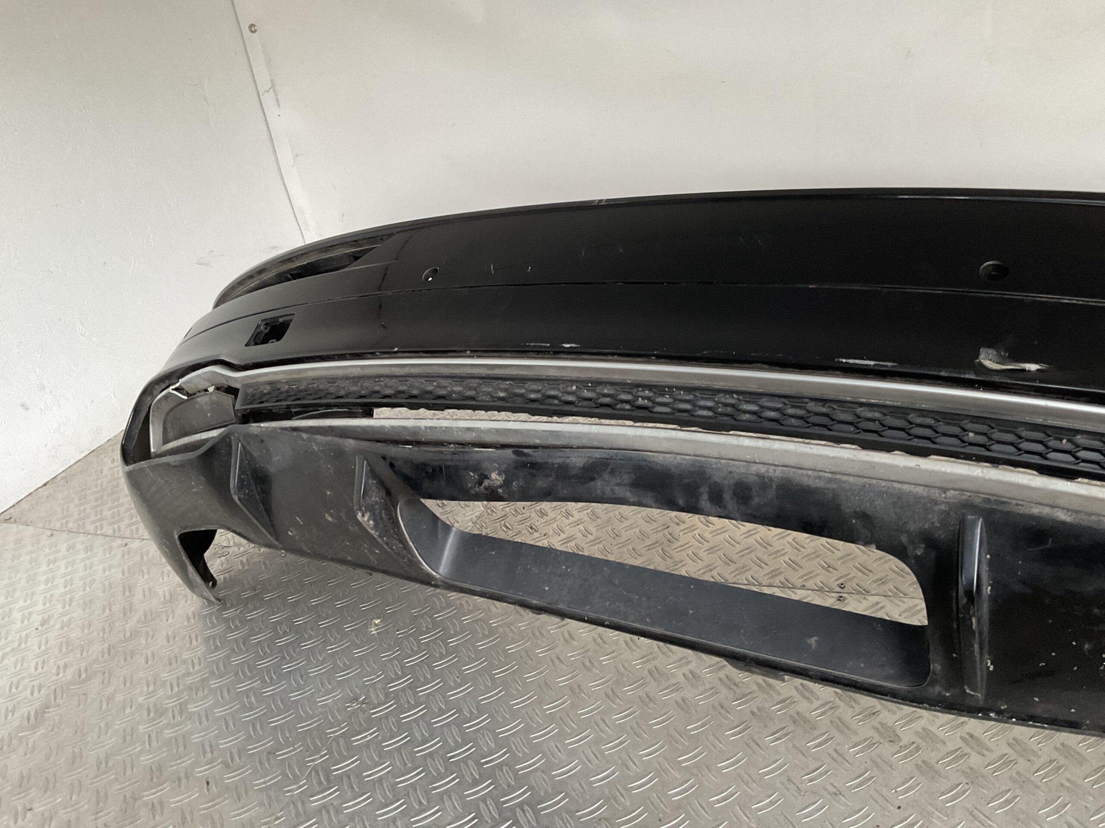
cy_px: 414
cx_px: 552
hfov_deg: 61.7
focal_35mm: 29
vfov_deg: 48.2
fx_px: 926
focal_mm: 3
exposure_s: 1/50
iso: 100
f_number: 1.8
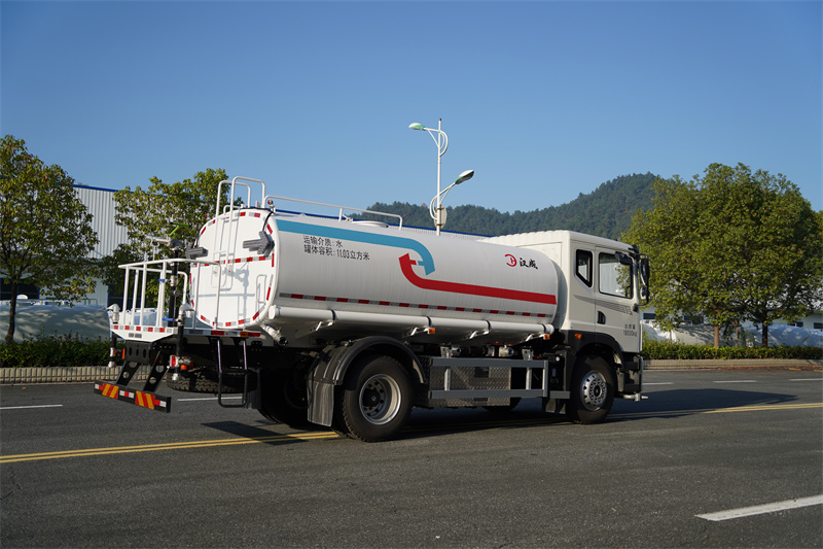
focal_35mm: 35
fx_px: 800
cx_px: 412
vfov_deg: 37.8
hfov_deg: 54.4
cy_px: 274
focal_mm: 35
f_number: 3.2
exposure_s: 1/800
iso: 125
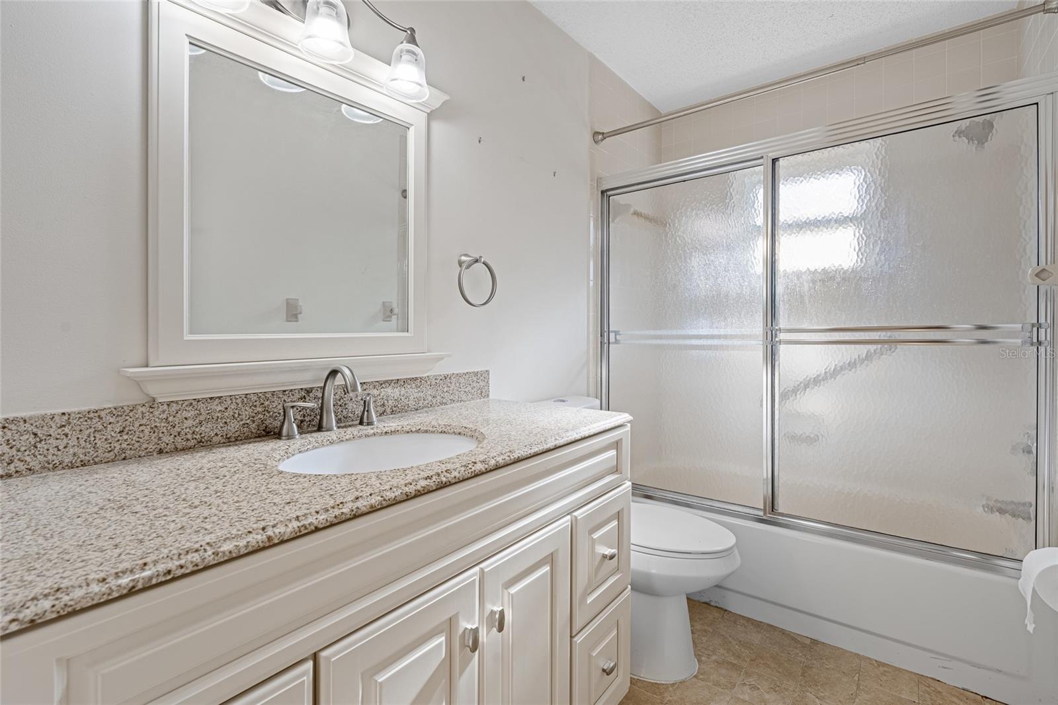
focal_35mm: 16
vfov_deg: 73.7
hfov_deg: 96.7
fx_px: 470
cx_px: 529
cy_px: 352
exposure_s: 1/1600
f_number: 8
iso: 400
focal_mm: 16
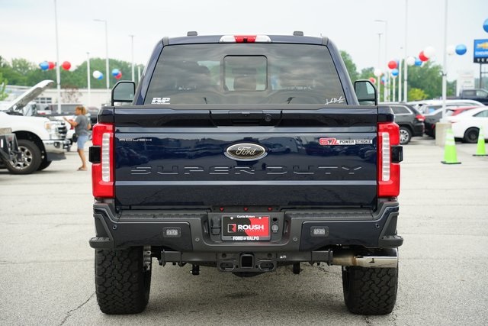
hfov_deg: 25.7
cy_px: 163
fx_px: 1071
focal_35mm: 79
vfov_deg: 17.3
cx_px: 244
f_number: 5.6
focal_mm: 79
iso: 100
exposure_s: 1/80
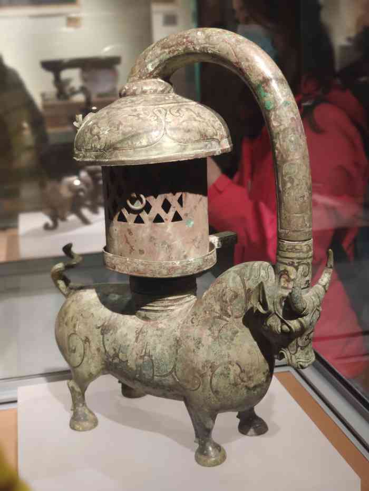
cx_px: 184
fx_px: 710
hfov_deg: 29.1
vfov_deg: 38.2
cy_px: 246
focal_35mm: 50
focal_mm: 8.16
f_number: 2
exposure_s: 1/50
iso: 423
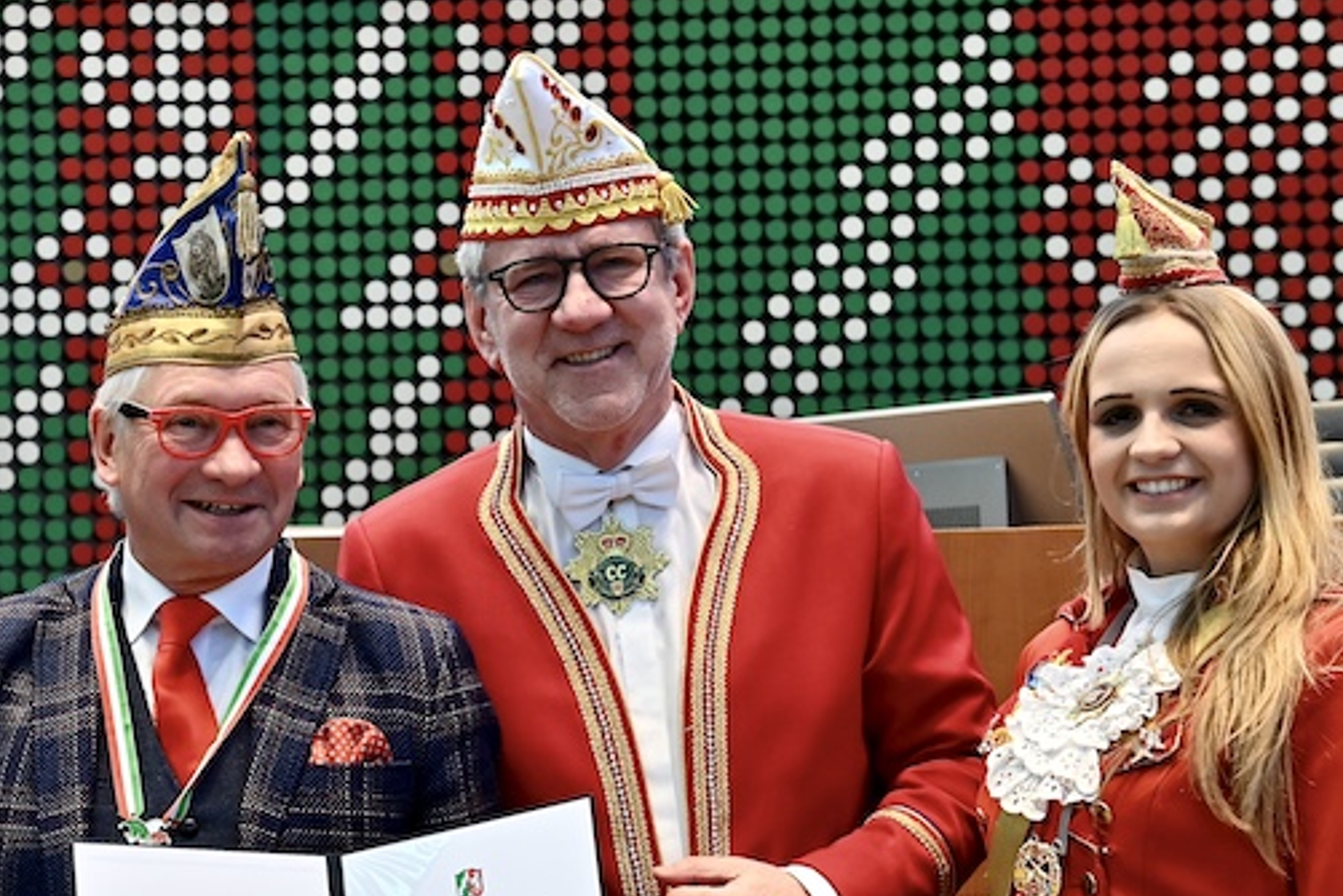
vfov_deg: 14.0
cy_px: 568
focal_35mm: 98
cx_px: 206
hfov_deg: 20.5
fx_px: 3657
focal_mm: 48
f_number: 5
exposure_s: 1/100
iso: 1100
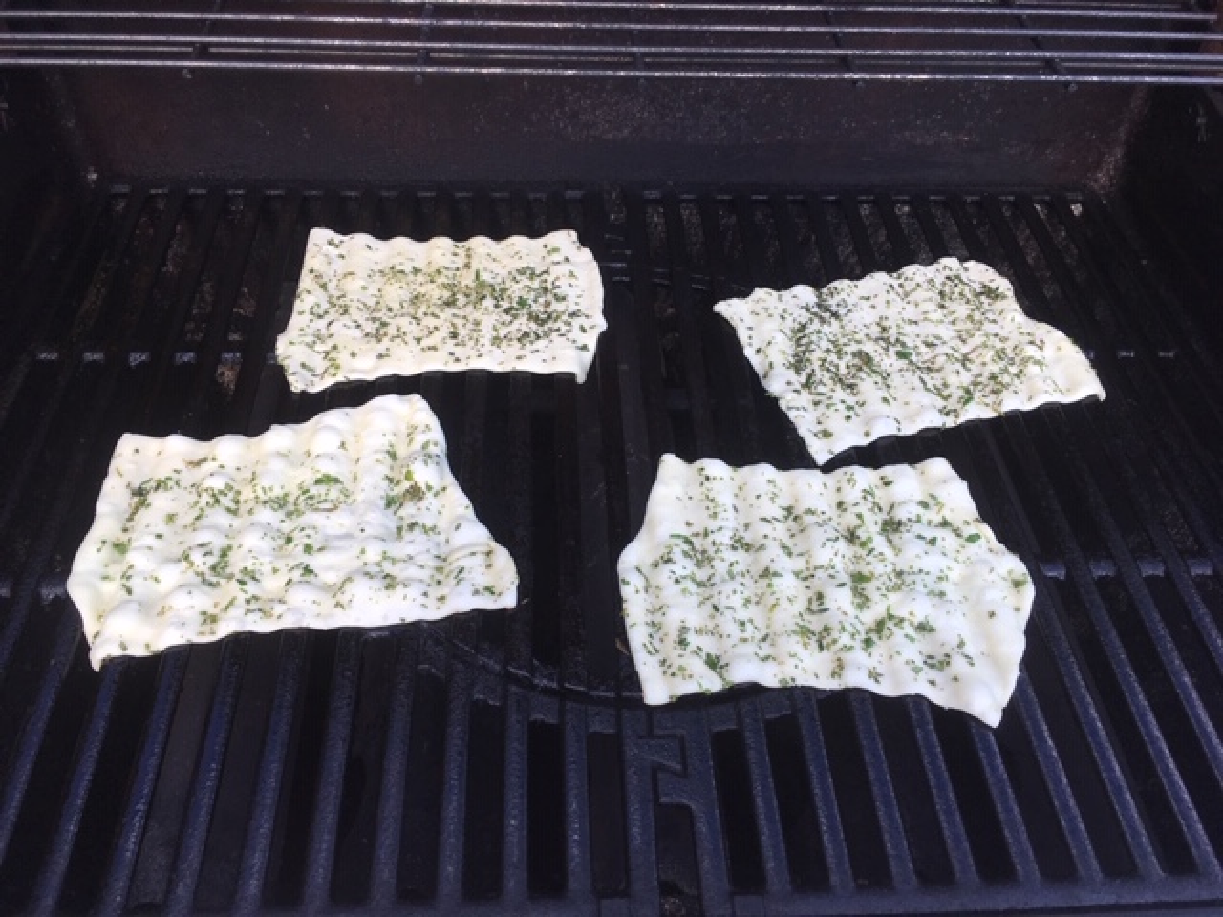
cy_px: 458
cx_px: 612
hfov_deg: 61.7
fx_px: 1025
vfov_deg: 48.2
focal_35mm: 29
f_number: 2.2
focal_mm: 4.15
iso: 25
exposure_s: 1/499
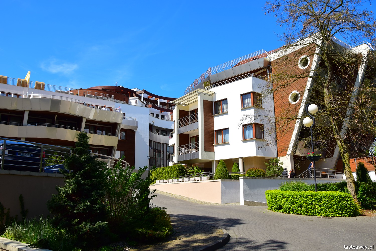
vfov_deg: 47.9
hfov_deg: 67.4
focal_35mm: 27
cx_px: 188
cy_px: 126
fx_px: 282
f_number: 8
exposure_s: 1/250
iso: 100
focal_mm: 18
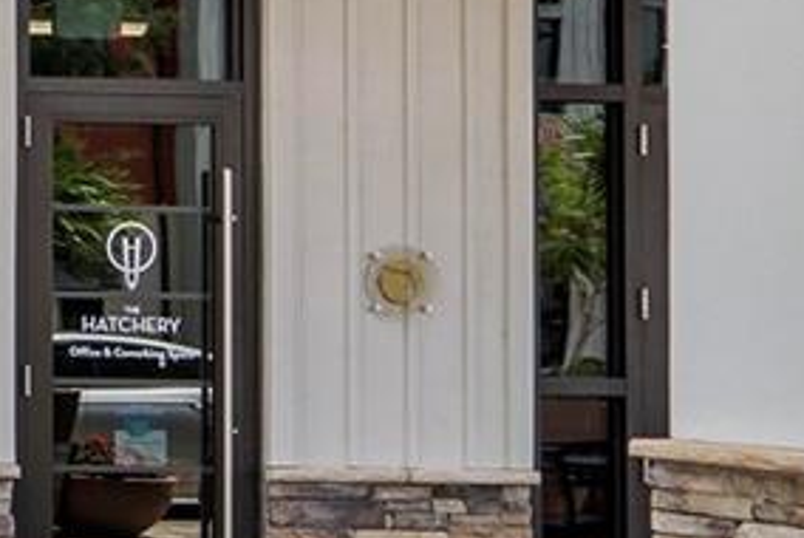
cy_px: 221
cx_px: -1025
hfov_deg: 15.3
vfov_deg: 15.2
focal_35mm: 90
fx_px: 2012
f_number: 9.5
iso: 160
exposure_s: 1/250
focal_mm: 16
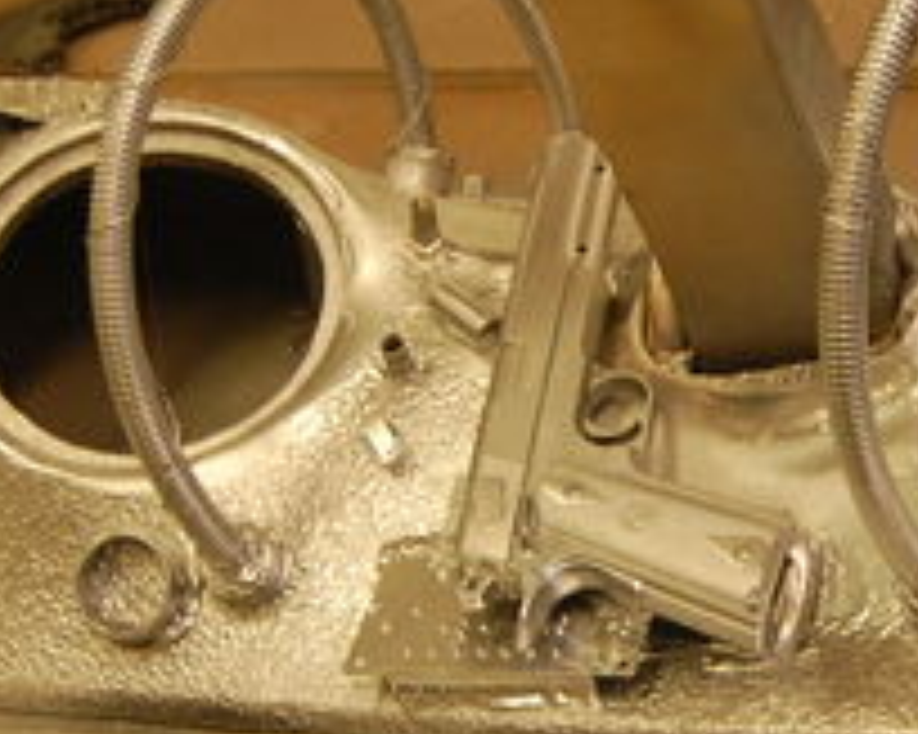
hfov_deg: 18.7
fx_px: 2756
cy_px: 437
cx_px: 778
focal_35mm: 101
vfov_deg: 15.2
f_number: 3.8
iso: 800
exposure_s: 1/30
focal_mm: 23
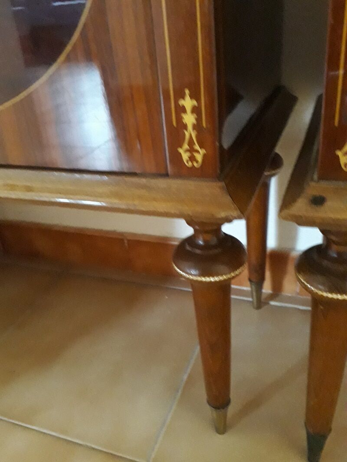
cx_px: 174
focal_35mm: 27
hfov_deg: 51.4
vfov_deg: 65.3
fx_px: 361
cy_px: 231
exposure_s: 1/17
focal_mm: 3.6
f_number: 1.9
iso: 800
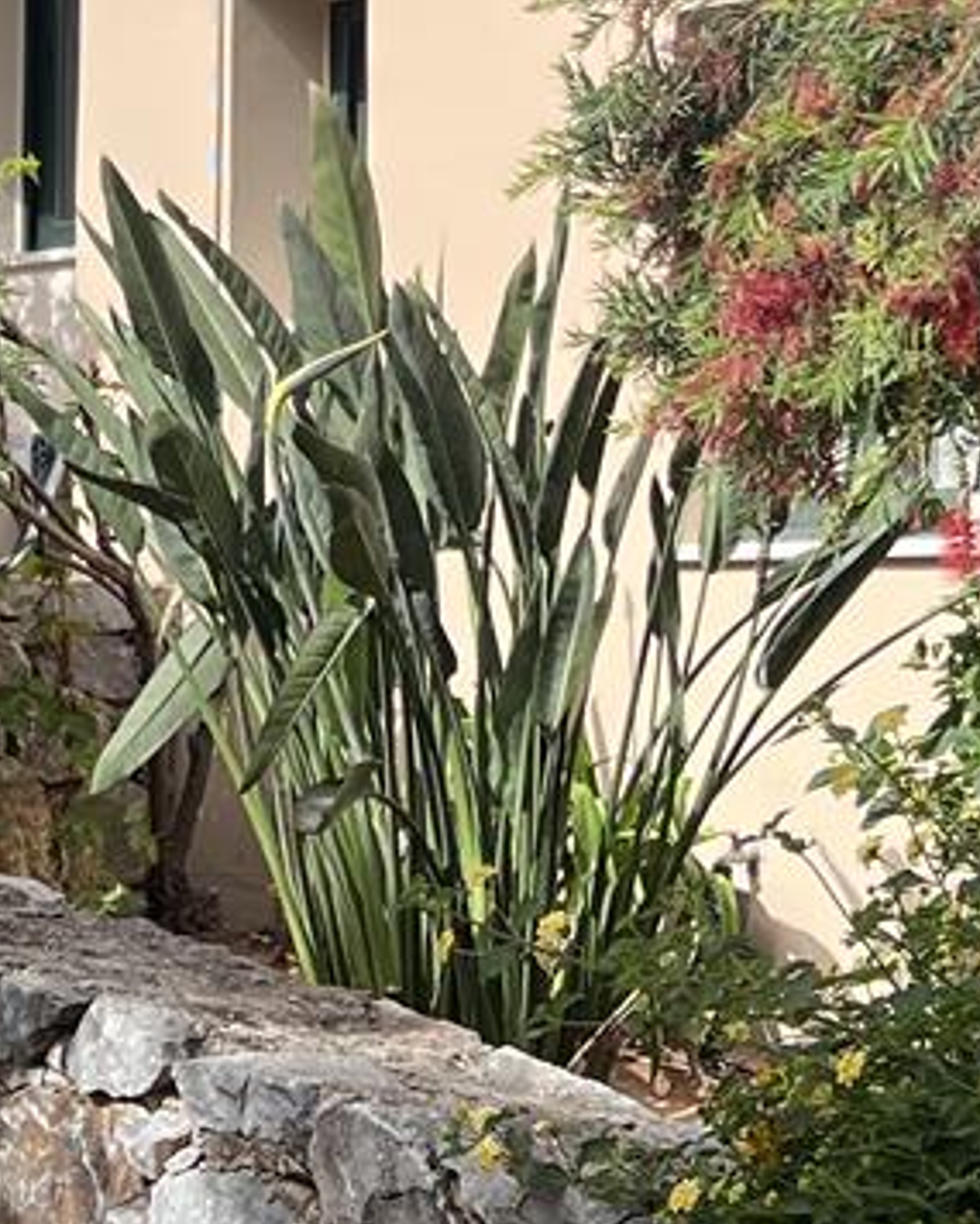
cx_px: 261
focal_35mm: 114
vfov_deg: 16.6
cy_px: 134
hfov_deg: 13.5
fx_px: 4131
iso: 50
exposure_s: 1/4274
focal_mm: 5.7
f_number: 1.5
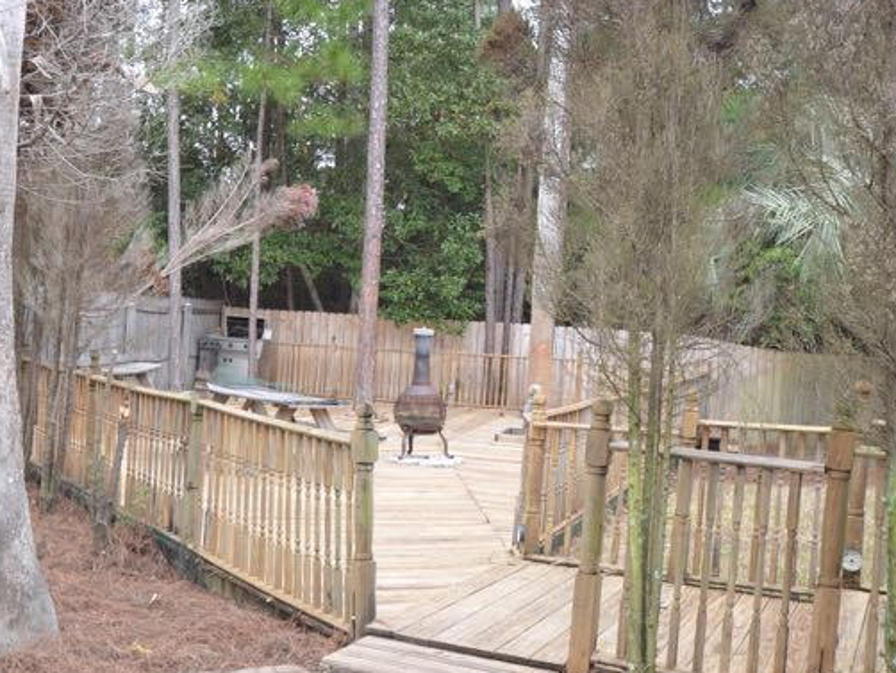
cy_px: 303
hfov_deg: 42.9
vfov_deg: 32.9
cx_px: 434
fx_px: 1139
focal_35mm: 44
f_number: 5.6
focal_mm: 24
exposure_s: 1/125
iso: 400
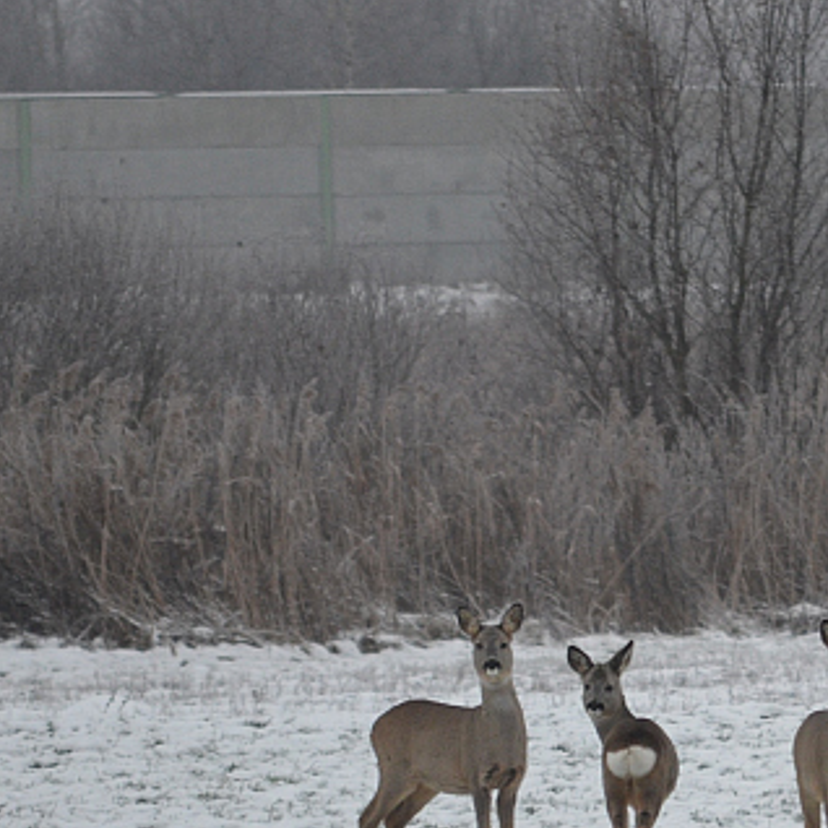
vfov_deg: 2.1
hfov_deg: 2.1
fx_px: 22164
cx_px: 703
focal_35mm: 819
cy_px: 776
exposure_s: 1/640
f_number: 5.6
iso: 800
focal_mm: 200
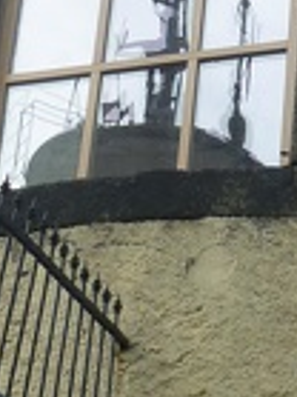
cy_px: 11
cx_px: 333
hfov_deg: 8.2
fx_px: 2051
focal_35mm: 179
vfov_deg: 11.0
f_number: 4
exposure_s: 1/100
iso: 80
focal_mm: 6.9
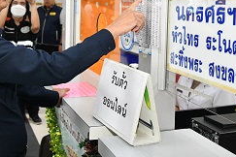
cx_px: 68
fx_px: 361
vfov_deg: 23.9
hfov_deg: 35.7
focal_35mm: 55
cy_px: 12
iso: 3600
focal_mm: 24
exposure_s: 1/160
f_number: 4
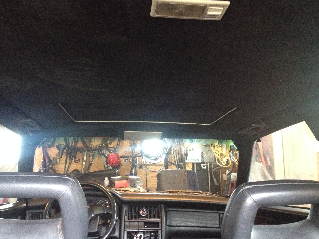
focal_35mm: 35
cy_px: 120
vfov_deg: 40.7
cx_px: 160
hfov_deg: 52.6
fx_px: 323
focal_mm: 4.28
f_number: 2.4
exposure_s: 1/15
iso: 640
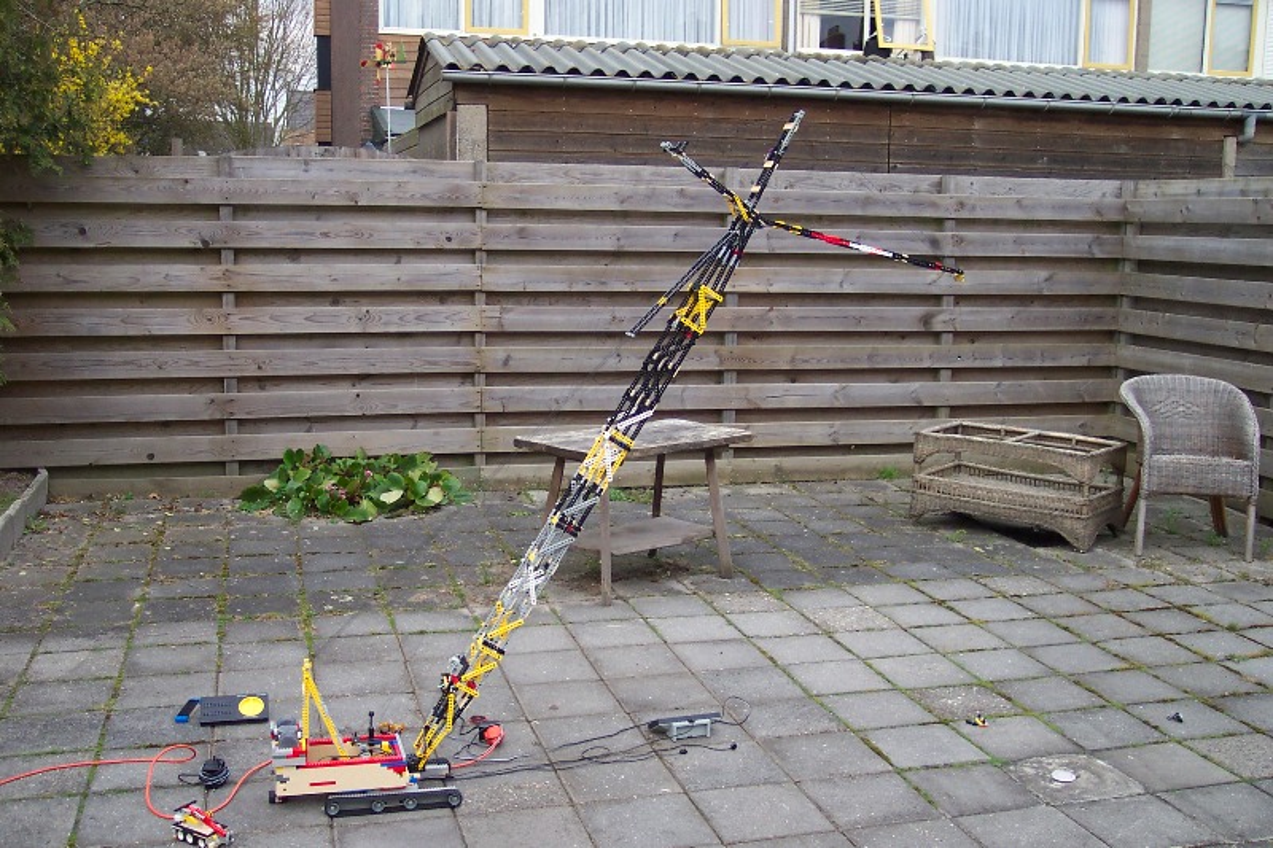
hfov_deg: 50.7
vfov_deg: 35.0
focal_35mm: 38
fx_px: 1343
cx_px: 636
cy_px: 424
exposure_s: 1/500
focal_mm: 8
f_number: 2.8
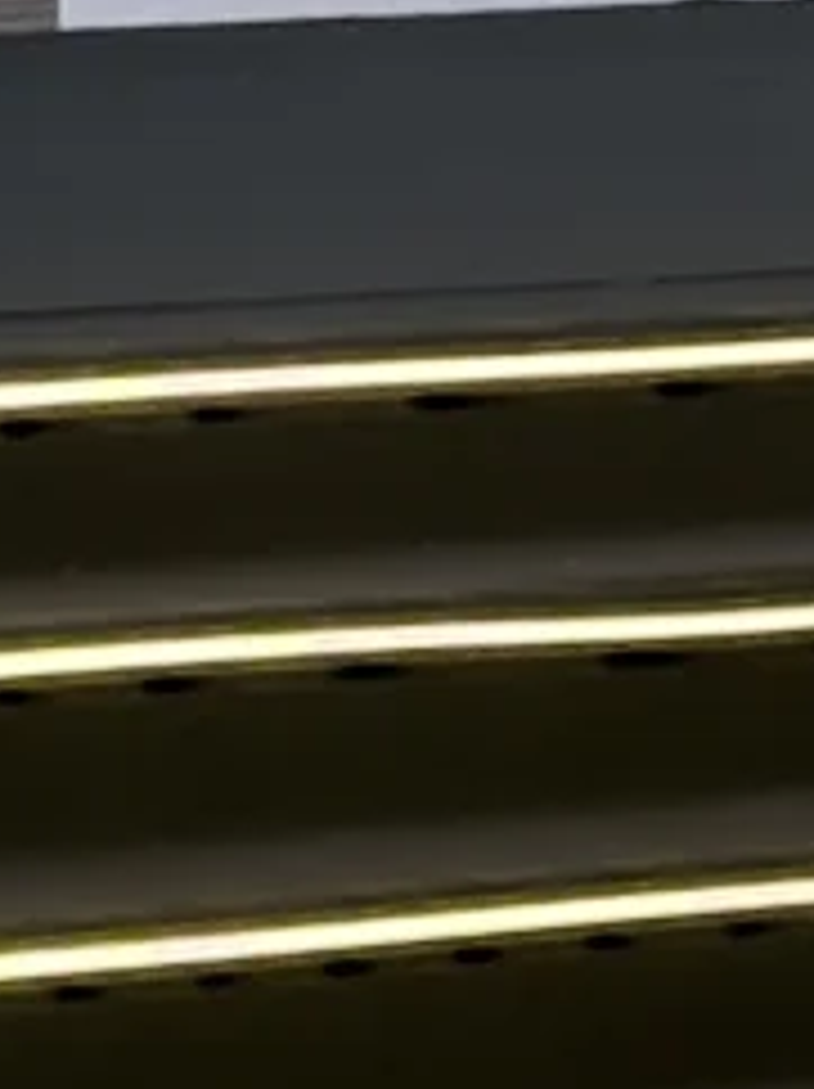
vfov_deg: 6.6
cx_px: 702
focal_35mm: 286
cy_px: -1624
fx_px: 8983
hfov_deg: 5.2
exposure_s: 1/481
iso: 125
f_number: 1.78
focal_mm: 6.76
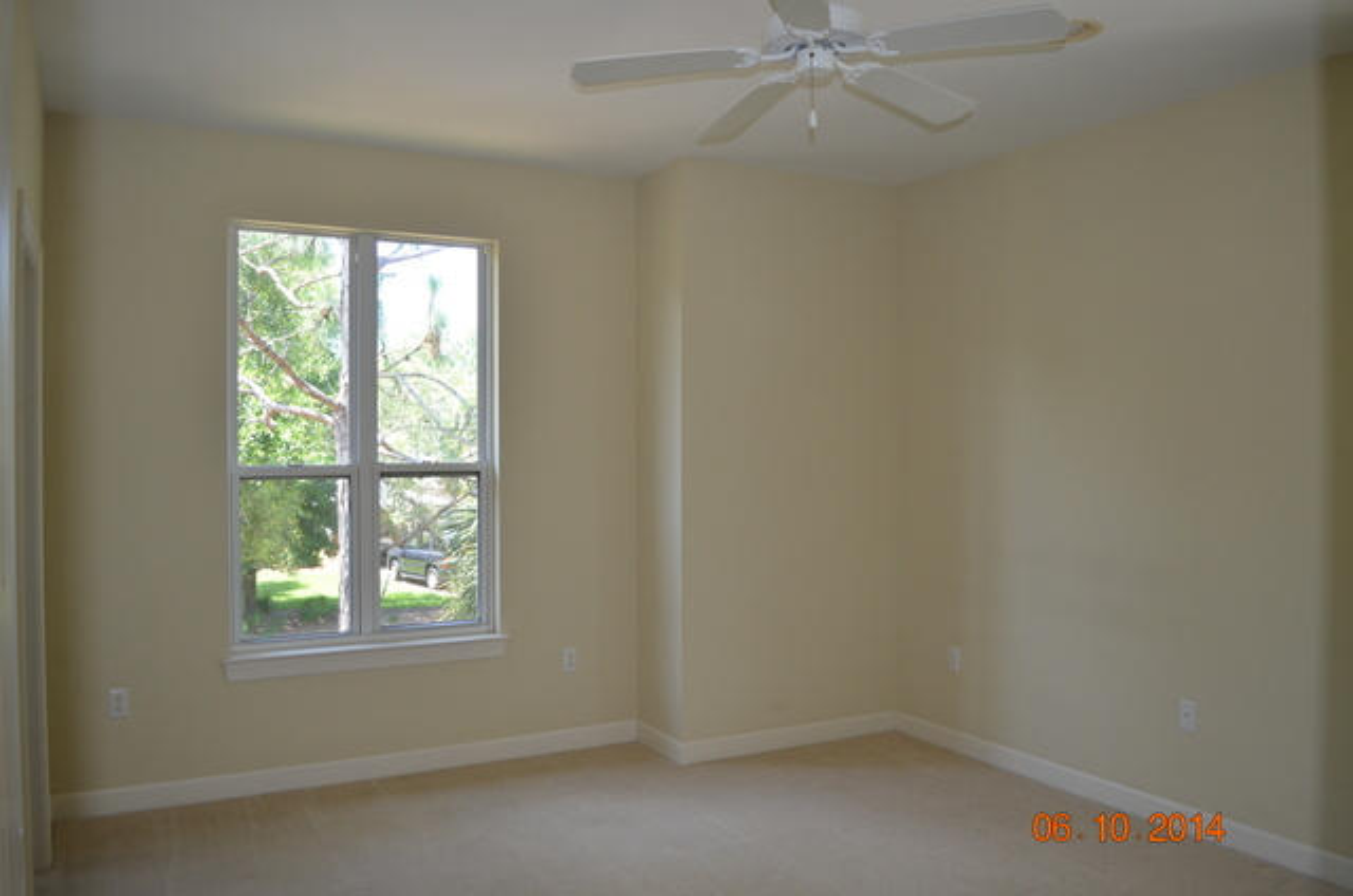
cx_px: 676
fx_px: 1013
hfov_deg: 67.5
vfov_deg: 47.7
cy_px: 448
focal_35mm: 27
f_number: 3.5
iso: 400
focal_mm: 18
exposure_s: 1/125
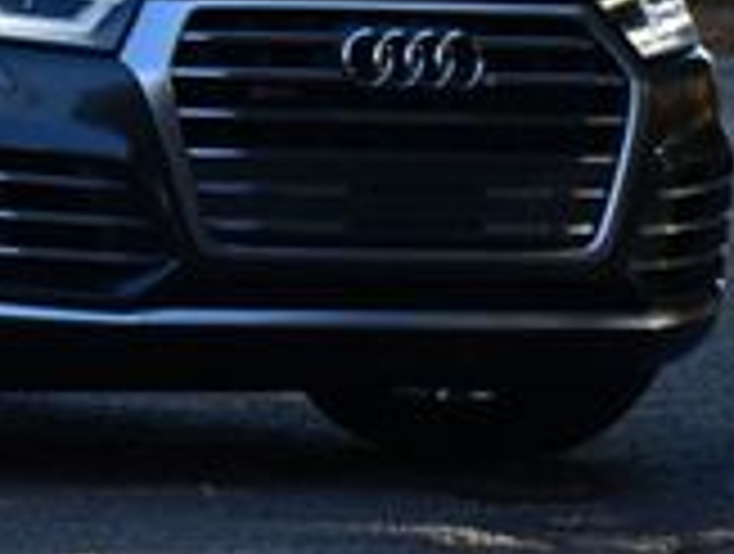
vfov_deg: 2.7
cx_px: -306
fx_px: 11752
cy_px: -347
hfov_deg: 3.6
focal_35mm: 553
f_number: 5.6
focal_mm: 98
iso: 200
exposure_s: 1/250
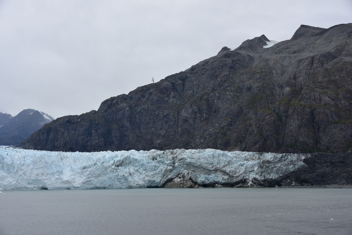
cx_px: 176
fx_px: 430
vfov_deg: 30.5
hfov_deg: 44.5
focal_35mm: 44
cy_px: 118
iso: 100
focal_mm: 44
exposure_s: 1/200
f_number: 7.1
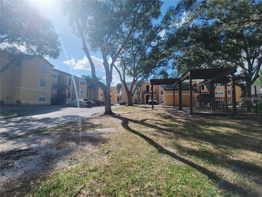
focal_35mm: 13
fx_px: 98
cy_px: 98
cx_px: 131
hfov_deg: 106.2
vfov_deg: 89.9
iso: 50
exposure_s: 1/1667
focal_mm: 2.2
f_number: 2.2
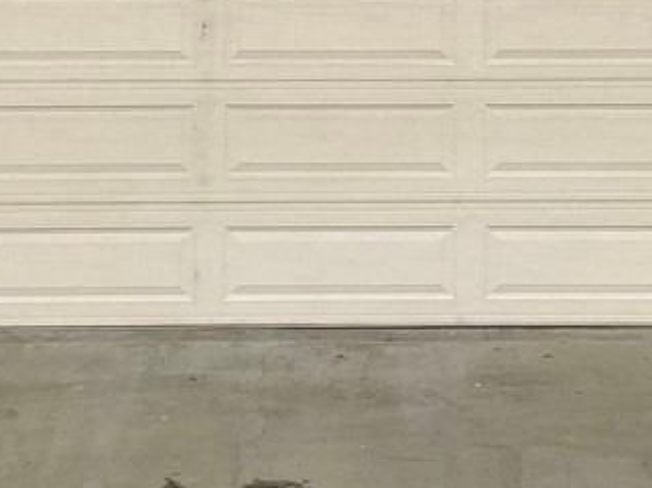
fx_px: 1863
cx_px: 425
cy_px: -75
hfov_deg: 19.8
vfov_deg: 14.5
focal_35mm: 99
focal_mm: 3.3
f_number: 2.4
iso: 25
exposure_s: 1/6289
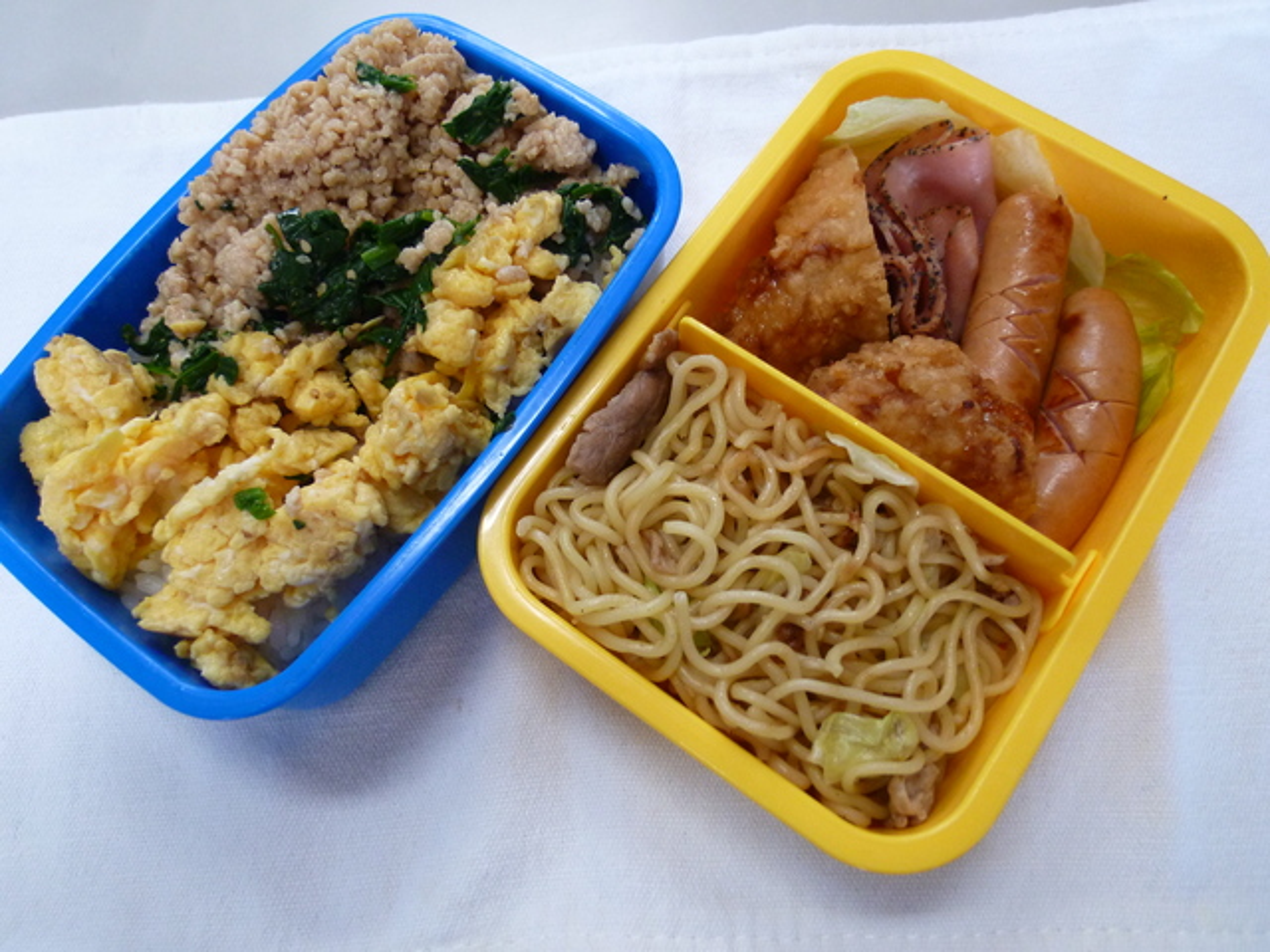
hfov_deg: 71.6
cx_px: 635
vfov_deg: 56.8
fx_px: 881
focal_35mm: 24
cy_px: 476
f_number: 2.2
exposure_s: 1/60
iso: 200
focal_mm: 4.3
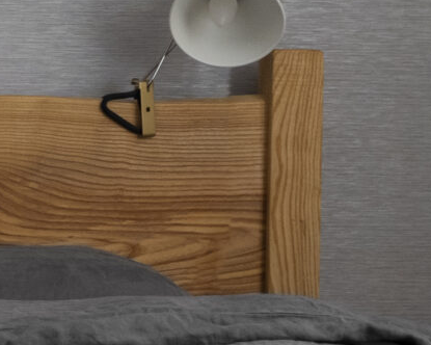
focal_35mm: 191
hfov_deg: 9.5
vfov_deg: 8.0
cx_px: -395
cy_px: -23
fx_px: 2436
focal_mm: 33
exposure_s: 1/80
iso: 1600
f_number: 2.8
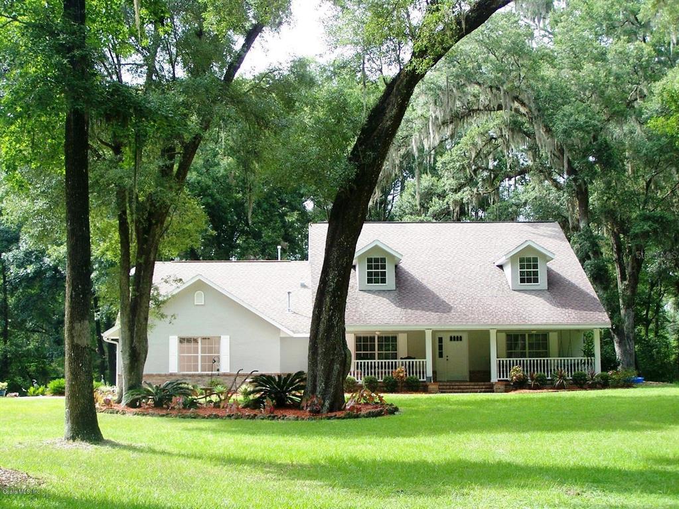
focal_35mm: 59
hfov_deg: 32.7
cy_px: 254
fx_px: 1158
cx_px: 340
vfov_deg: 24.8
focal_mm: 9.8
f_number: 3.1
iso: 80
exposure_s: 1/160
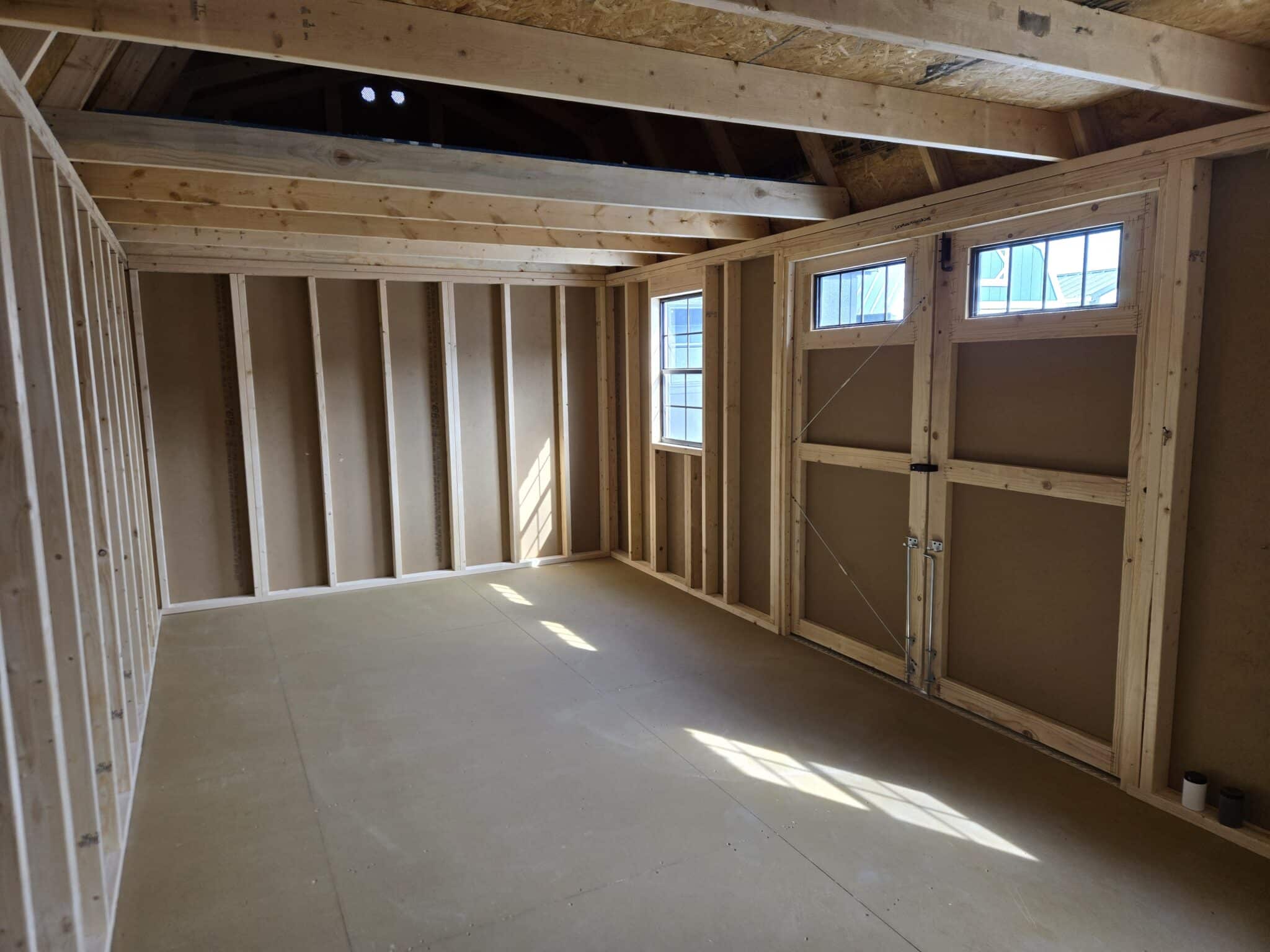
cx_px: 635
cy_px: 476
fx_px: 844
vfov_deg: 58.9
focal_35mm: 23
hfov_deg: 73.9
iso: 64
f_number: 1.8
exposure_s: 1/180
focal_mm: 5.4
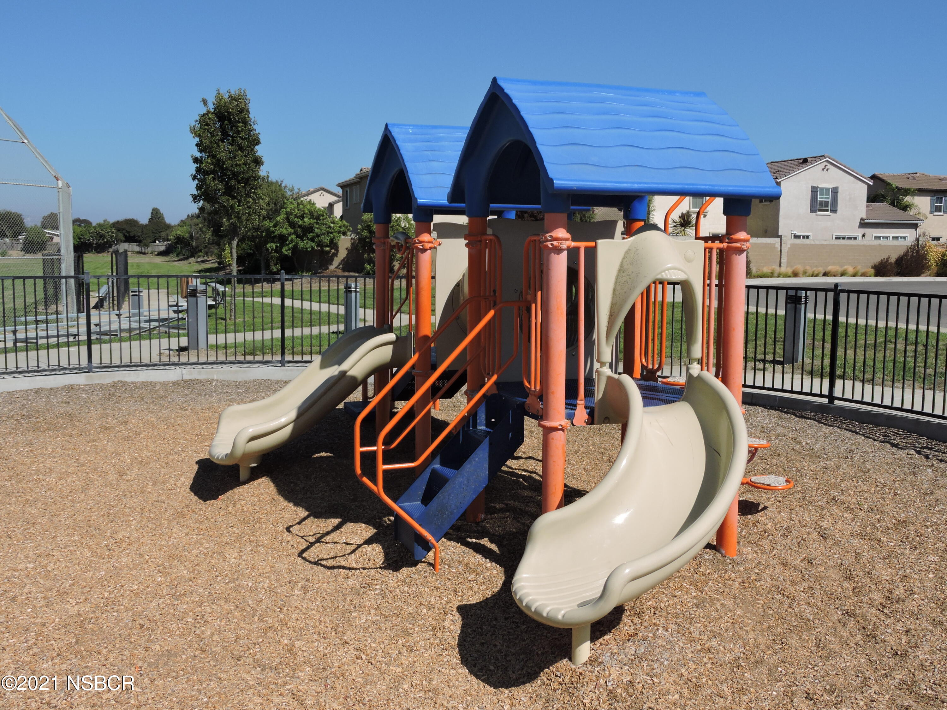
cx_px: 474
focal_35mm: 35
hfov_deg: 52.6
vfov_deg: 40.7
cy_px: 355
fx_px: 958
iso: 100
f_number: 4.2
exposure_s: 1/1250
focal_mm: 6.3
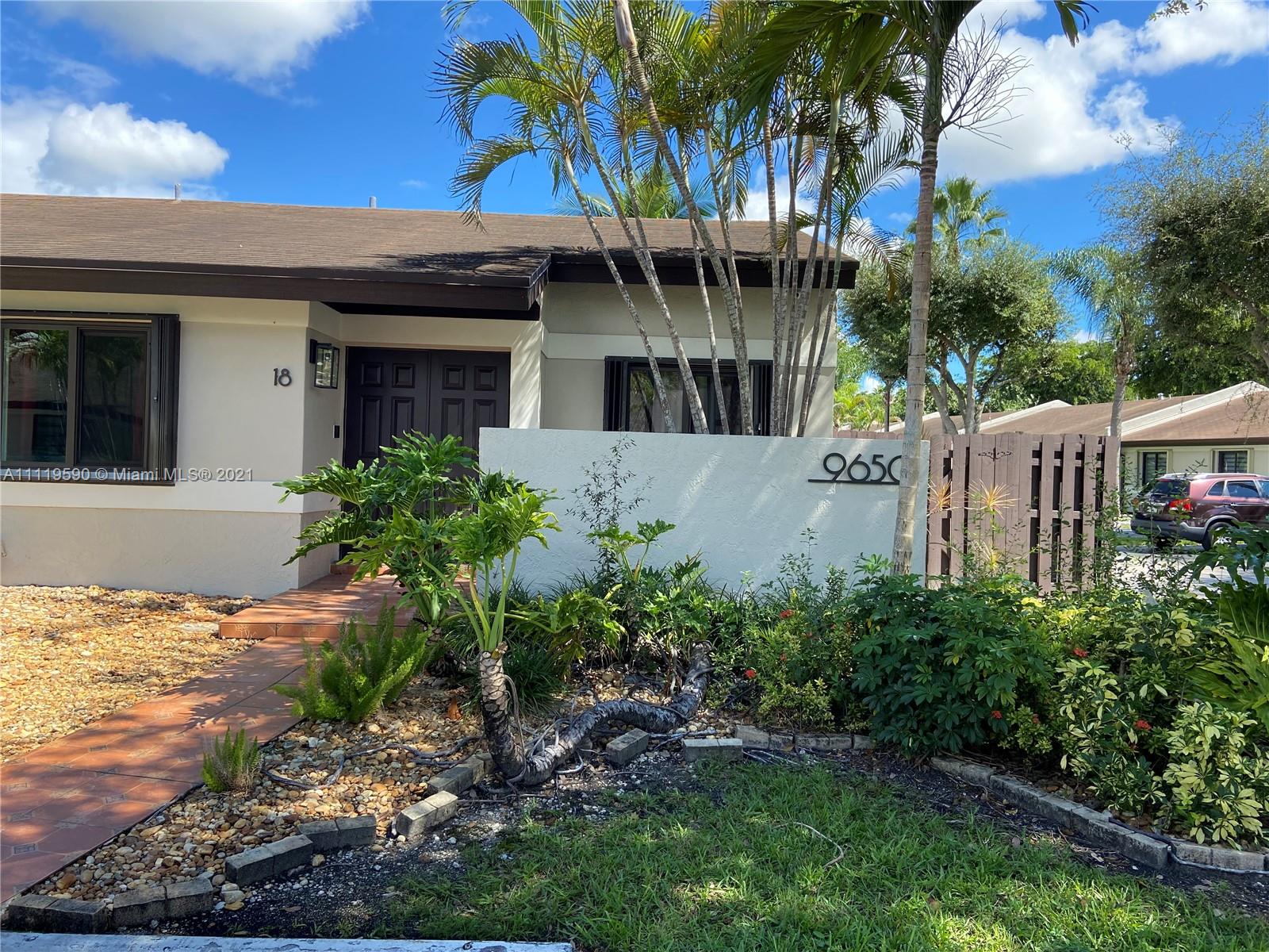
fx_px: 953
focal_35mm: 26
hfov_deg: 67.3
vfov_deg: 53.1
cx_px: 634
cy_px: 476
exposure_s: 1/827
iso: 32
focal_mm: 4.25
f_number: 1.8
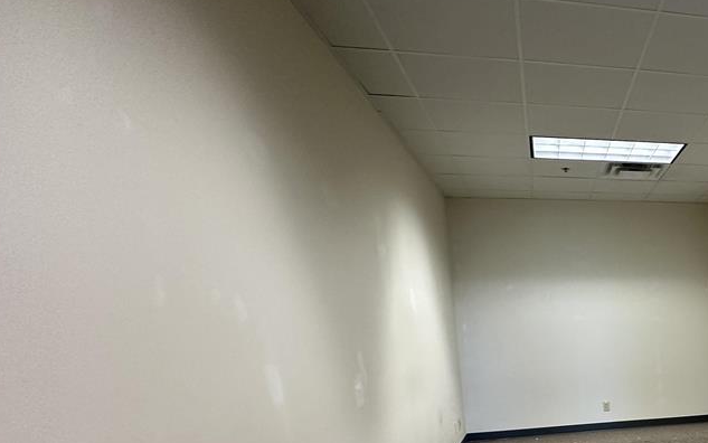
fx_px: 579
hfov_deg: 51.0
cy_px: 396
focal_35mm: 30
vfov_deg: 39.0
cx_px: 704
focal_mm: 2.22
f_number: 2.2
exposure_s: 1/60
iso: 200
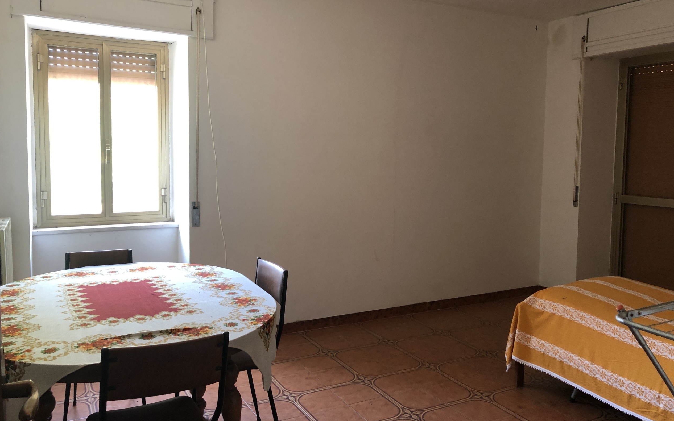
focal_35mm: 30
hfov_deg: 62.9
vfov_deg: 41.8
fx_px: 551
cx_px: 339
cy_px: 196
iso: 40
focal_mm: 4
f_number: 1.8
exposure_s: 1/15
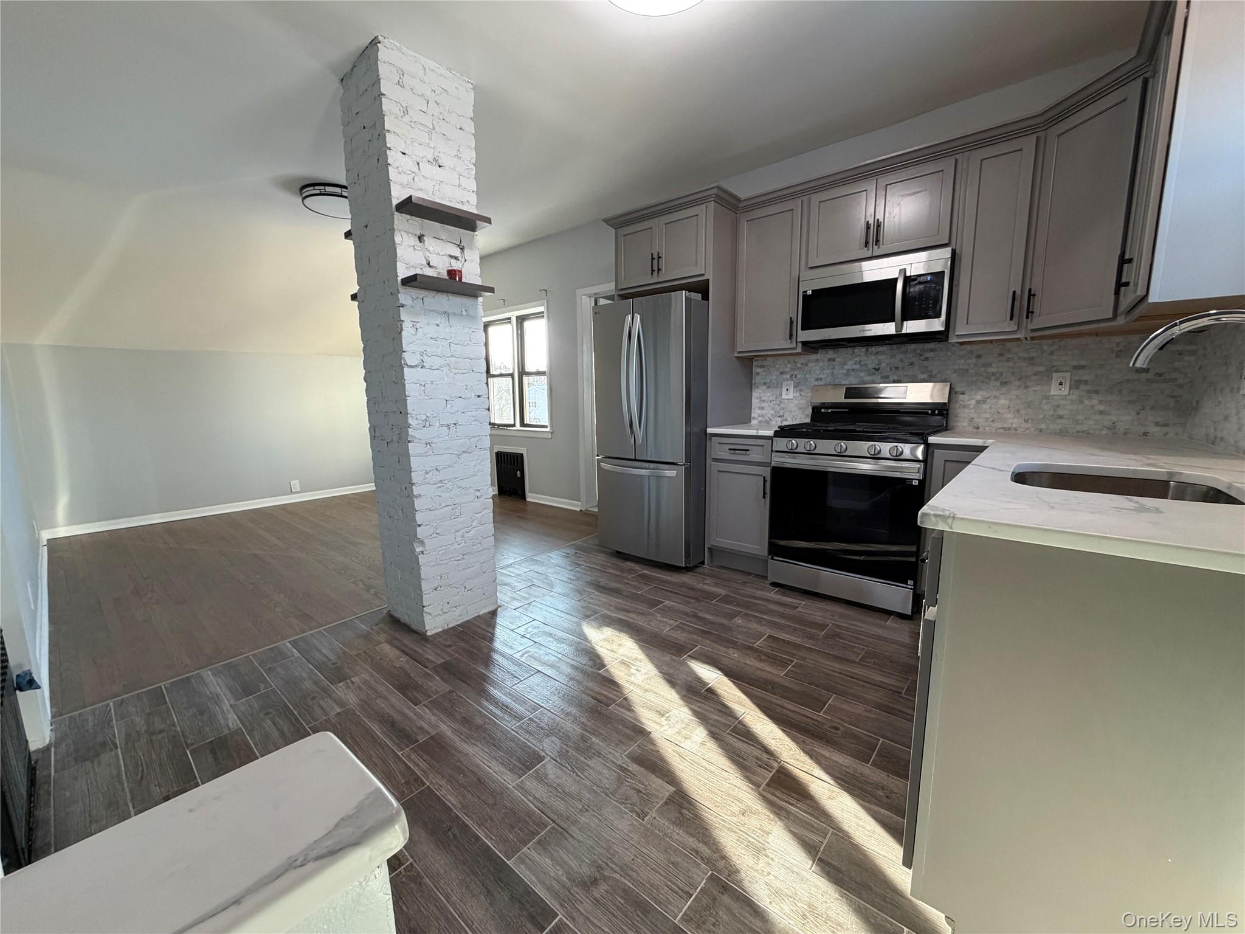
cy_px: 467
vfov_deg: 85.7
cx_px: 622
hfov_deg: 102.1
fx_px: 504
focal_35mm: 14
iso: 200
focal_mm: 2.22
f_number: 2.2
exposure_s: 1/120
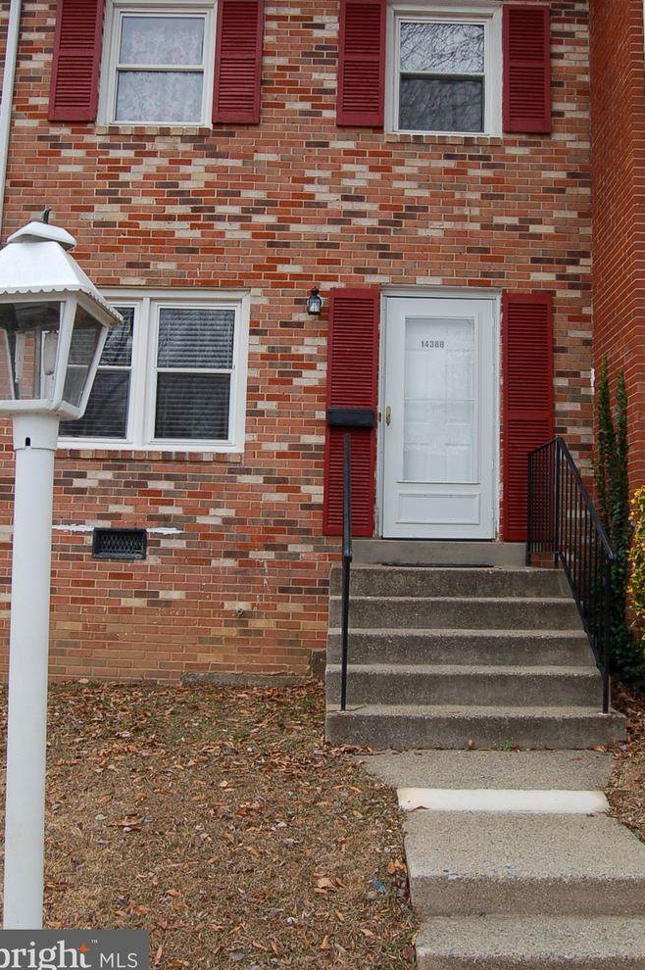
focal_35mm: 36
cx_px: 329
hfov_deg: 36.8
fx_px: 969
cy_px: 457
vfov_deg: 53.1
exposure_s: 1/100
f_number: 9
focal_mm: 22
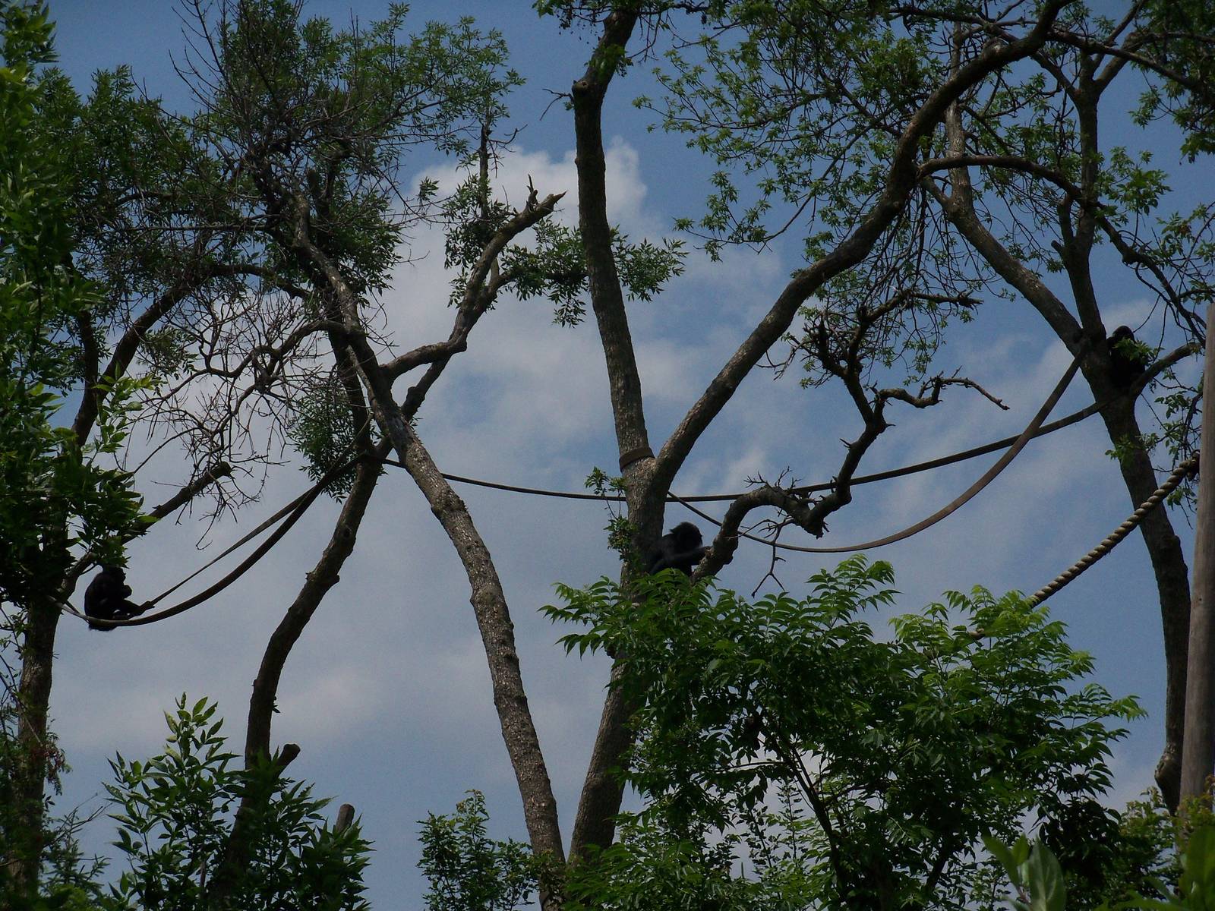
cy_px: 456
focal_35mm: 124
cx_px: 608
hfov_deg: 15.9
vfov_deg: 12.0
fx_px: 4352
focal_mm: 21.9
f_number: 7.5
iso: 160
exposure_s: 1/1600
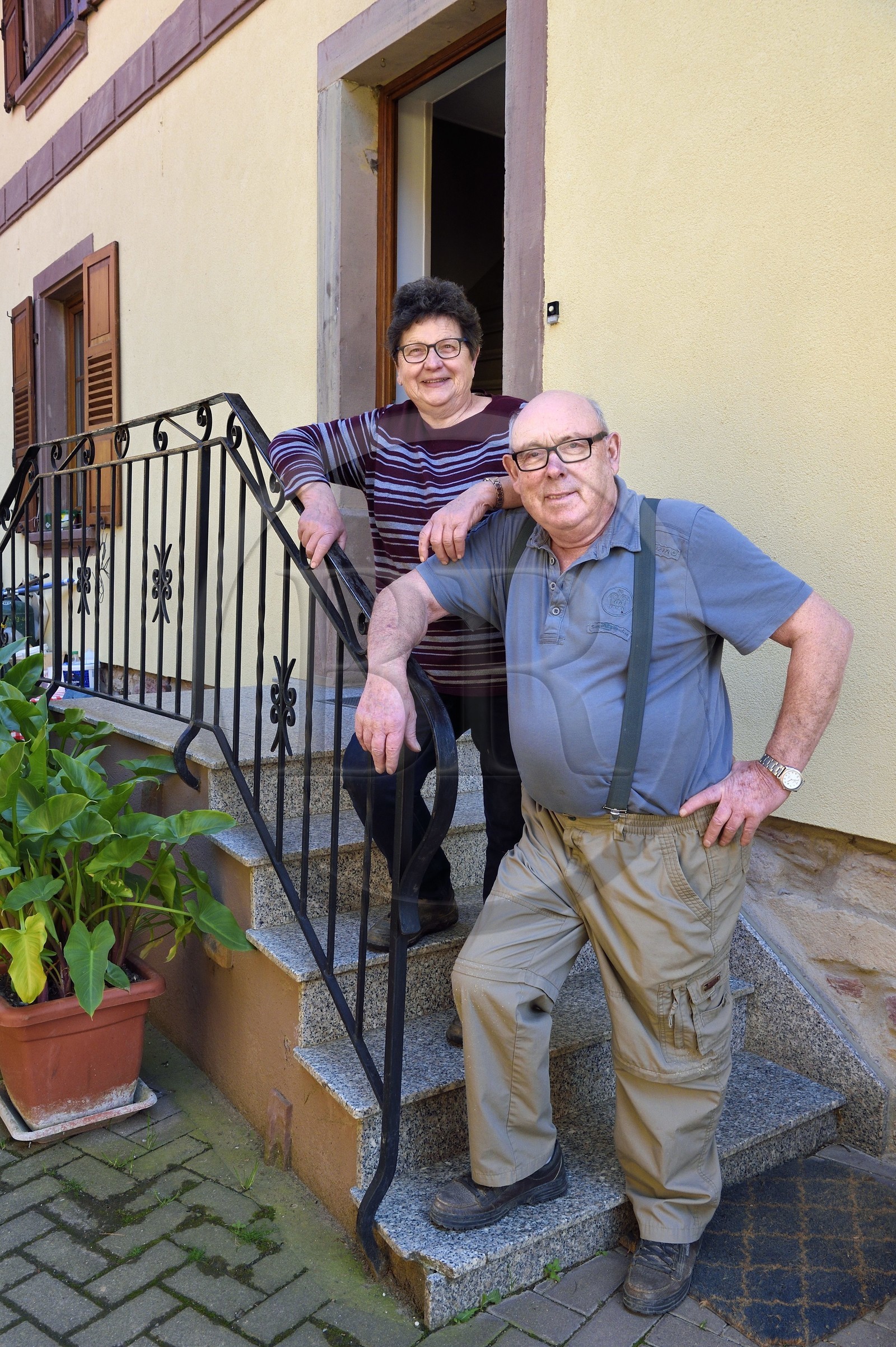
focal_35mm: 32
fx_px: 1196
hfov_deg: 41.1
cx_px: 448
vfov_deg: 58.7
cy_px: 674
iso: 800
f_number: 11
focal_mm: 32
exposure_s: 1/160
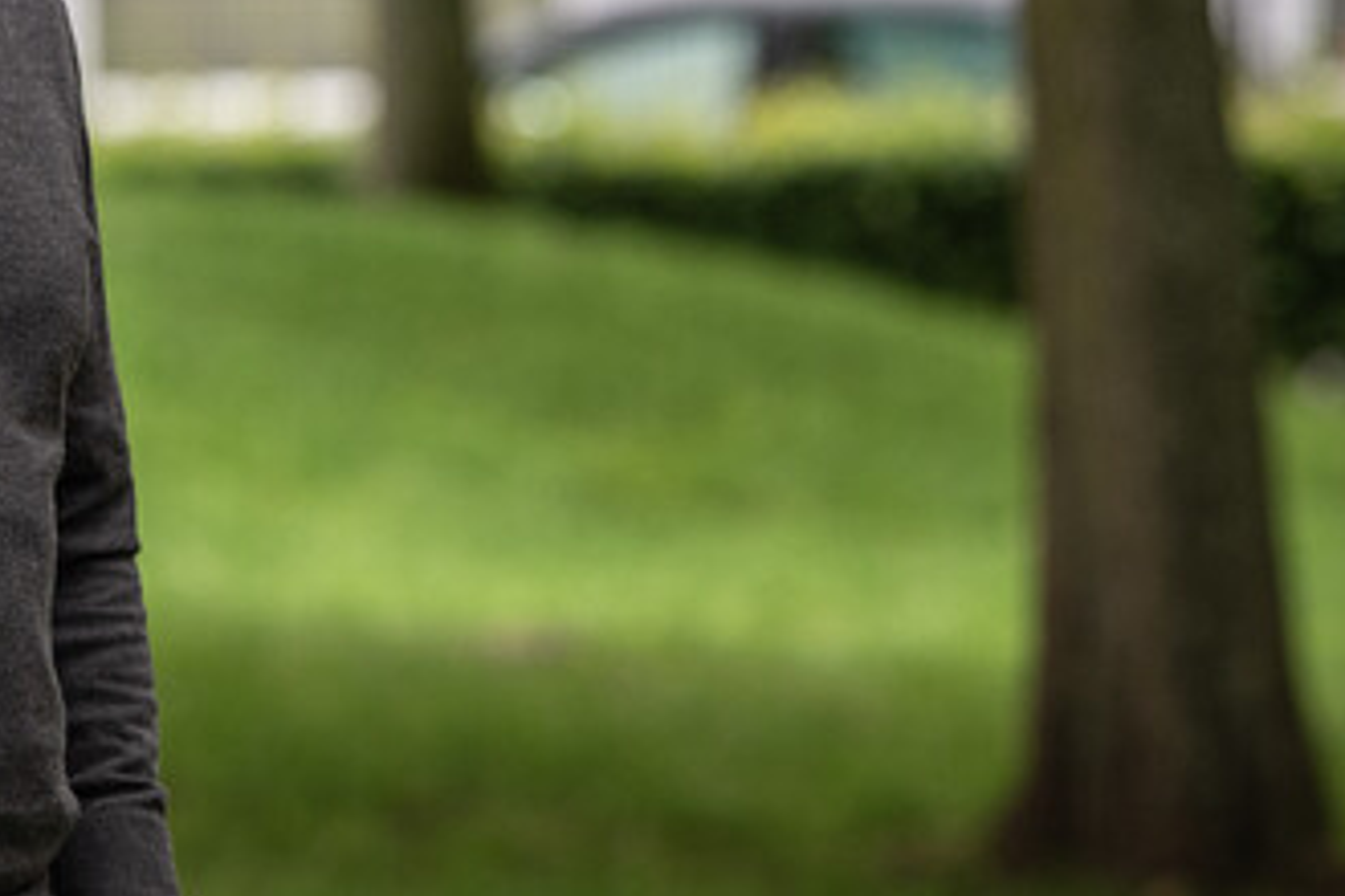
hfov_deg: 6.3
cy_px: 352
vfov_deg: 4.2
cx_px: -20
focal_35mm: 327
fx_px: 12216
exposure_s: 1/800
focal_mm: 135
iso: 1000
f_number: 3.2
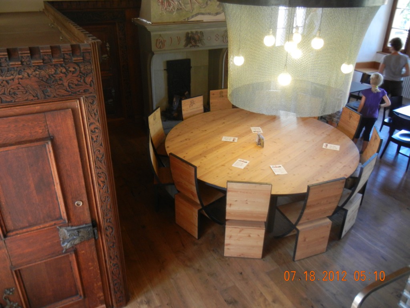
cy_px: 154
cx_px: 205
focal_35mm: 30
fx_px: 355
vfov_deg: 46.8
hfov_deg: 60.0
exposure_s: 1/25.7
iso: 400
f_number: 3.5
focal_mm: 5.4
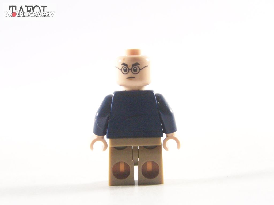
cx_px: 137
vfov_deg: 15.7
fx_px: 744
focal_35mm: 94
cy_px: 102
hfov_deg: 20.9
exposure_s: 1/60
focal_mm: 15.6
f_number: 3.2
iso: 400
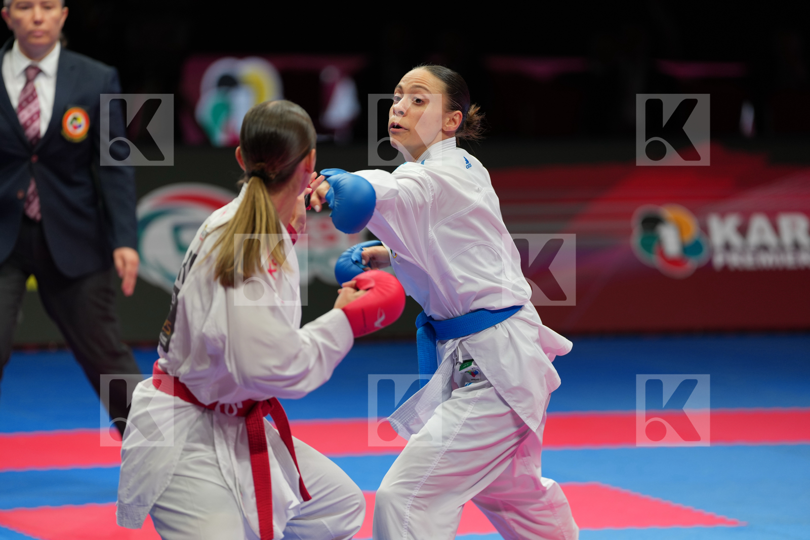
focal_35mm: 200
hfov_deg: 10.3
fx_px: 4499
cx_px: 405
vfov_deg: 6.9
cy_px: 270
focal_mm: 200
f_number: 2.8
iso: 500
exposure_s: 1/1000
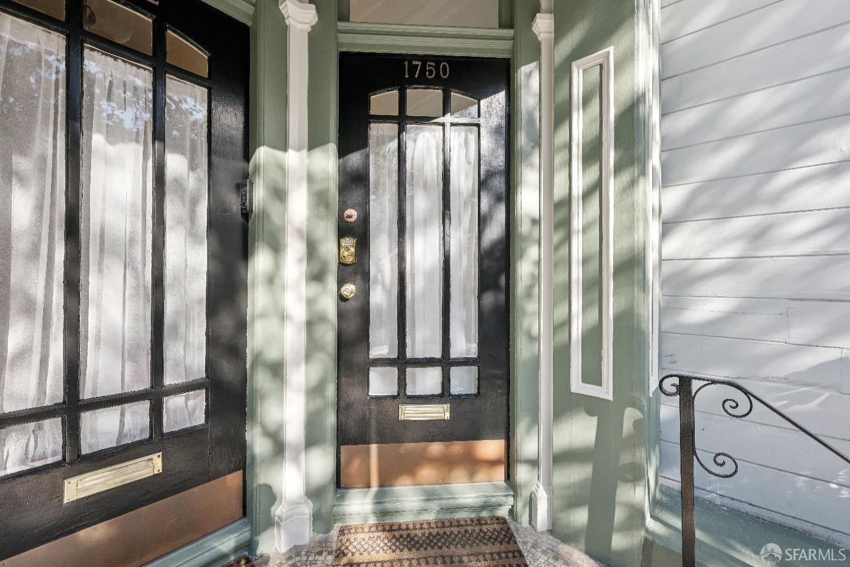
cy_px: 284
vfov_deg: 77.3
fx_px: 354
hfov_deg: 100.4
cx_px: 425
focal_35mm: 15
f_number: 8
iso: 110
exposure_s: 1/80
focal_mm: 15
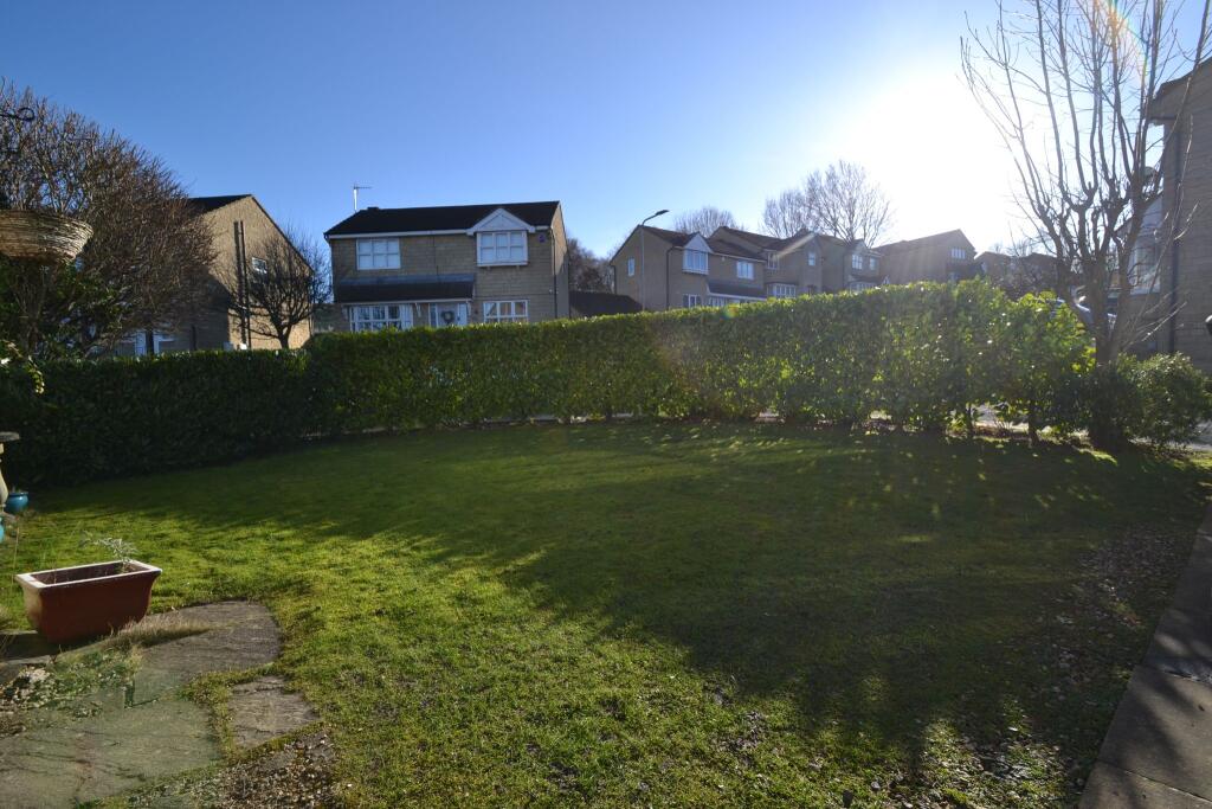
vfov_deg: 77.3
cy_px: 404
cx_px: 606
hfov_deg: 100.4
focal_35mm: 15
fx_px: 505
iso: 100
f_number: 7.1
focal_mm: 10
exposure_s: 1/200
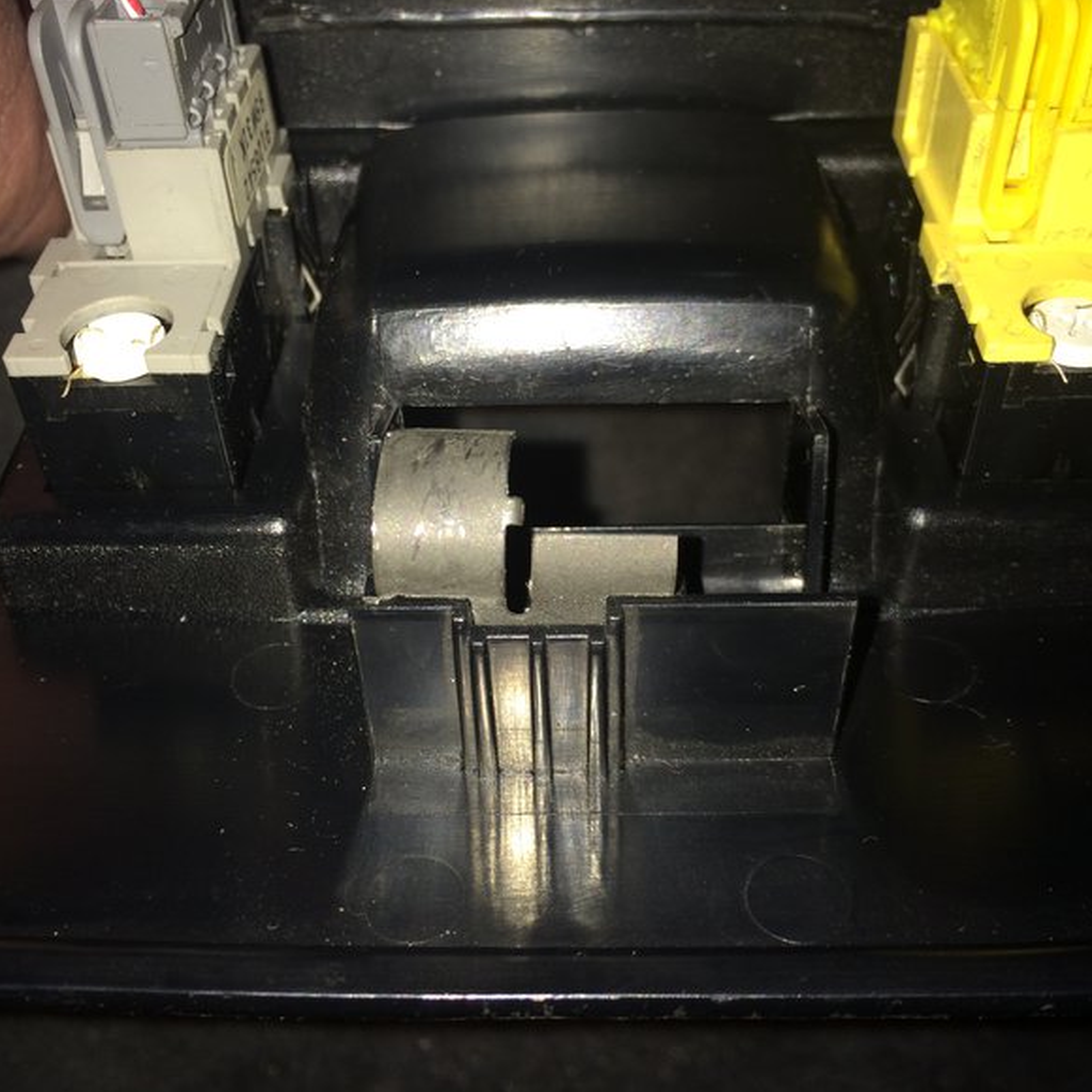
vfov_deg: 47.2
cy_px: 497
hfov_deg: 47.2
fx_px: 1249
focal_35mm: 35
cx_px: 542
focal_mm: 4.15
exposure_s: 1/56
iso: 32
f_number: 2.2
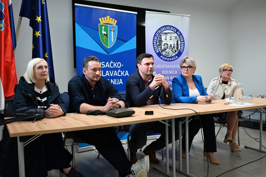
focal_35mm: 34
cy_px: 88
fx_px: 255
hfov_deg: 55.1
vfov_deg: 38.4
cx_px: 133
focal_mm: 34.5
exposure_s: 1/125
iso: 800
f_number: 4
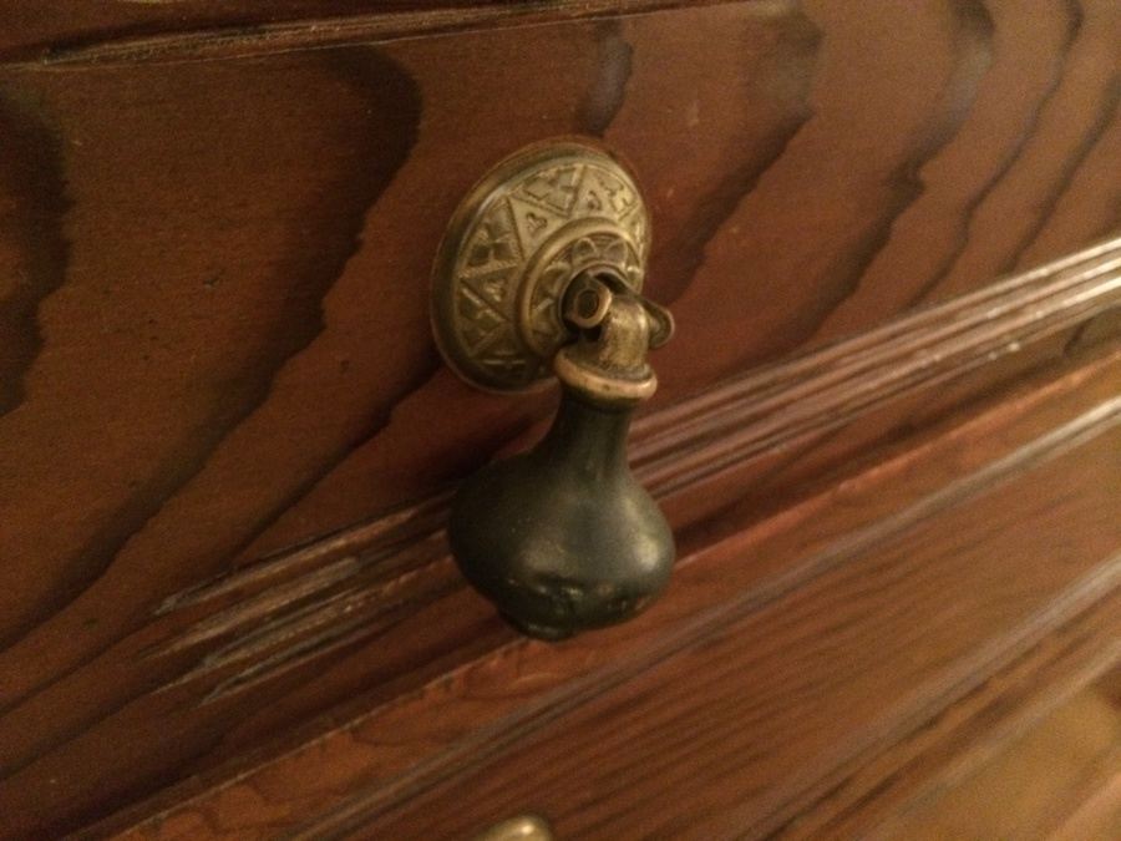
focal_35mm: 30
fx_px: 972
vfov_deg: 46.8
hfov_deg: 60.0
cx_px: 560
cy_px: 420
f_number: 2.2
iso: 2000
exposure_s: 1/15
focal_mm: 4.12
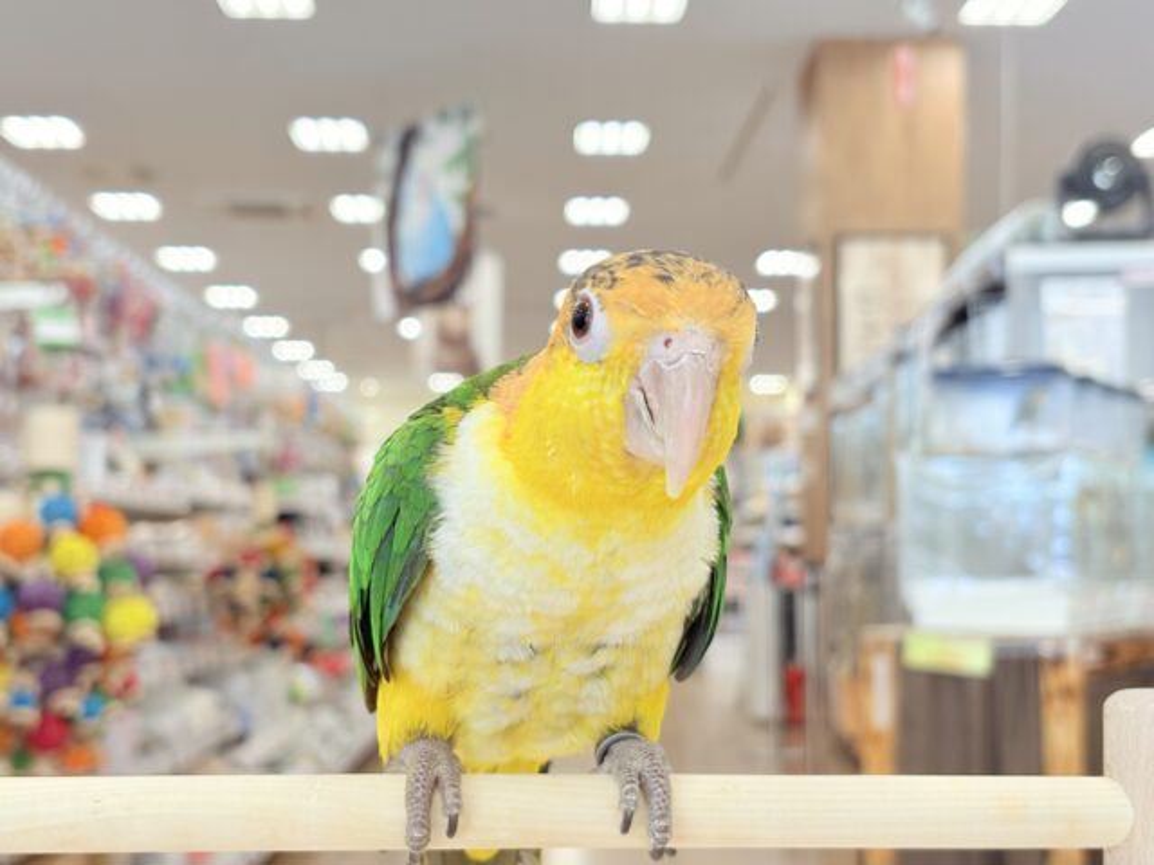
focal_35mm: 52
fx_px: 1734
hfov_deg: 36.8
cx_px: 577
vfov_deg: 28.0
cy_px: 432
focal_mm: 5.96
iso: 64
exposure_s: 1/100
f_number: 1.6
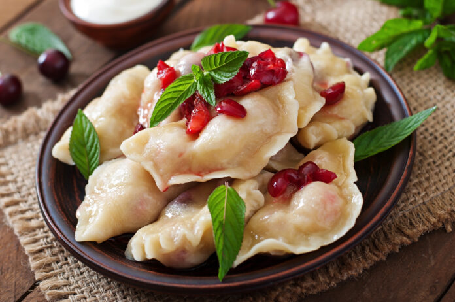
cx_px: 228
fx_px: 947
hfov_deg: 27.0
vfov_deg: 18.1
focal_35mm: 75
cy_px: 151
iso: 100
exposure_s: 1/160
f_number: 4
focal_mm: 50
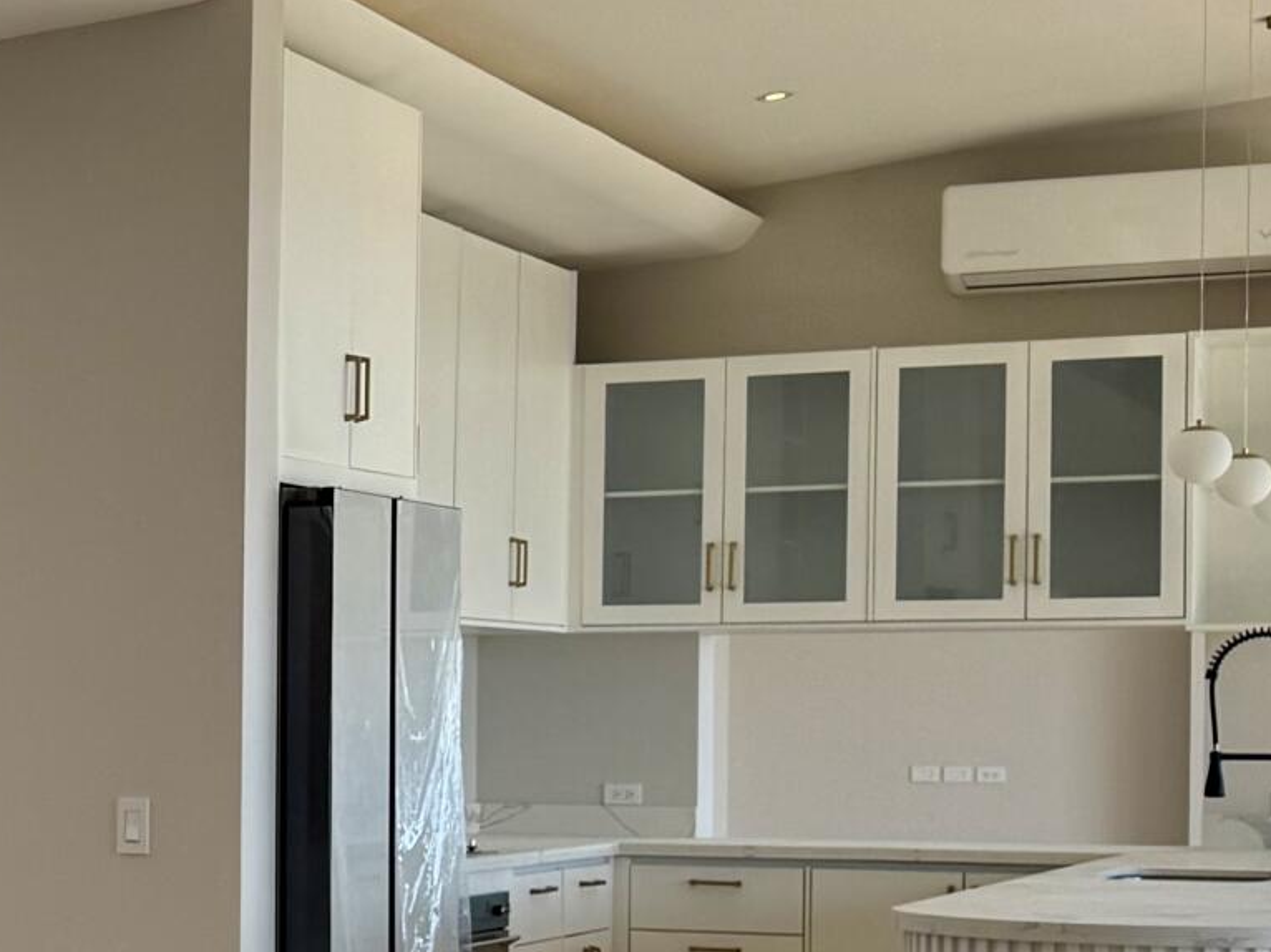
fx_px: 3450
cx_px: -430
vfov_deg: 15.6
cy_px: 801
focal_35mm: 94
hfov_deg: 19.1
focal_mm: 6.76
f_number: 1.78
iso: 100
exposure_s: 1/1106
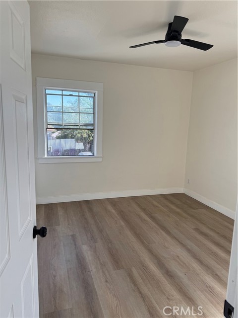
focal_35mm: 24
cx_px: 119
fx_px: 220
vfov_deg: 71.6
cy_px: 159
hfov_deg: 56.8
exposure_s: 1/360
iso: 80
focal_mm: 6.76
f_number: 1.78
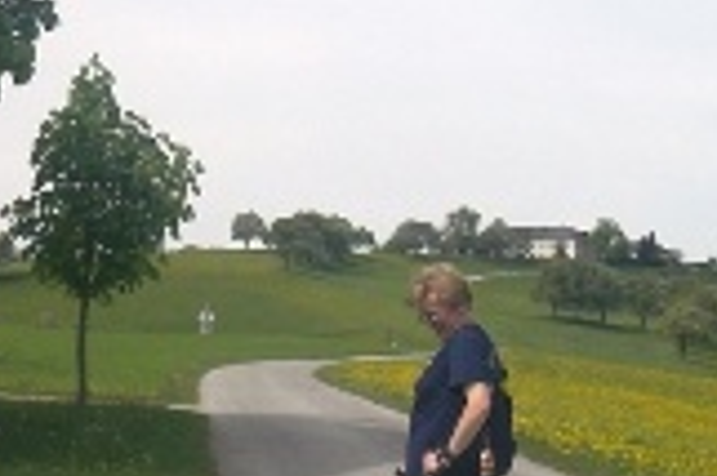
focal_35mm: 110
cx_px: 13
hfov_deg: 18.2
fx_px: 2189
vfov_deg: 12.2
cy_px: 512
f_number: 4.4
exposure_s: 1/640
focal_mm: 6.3
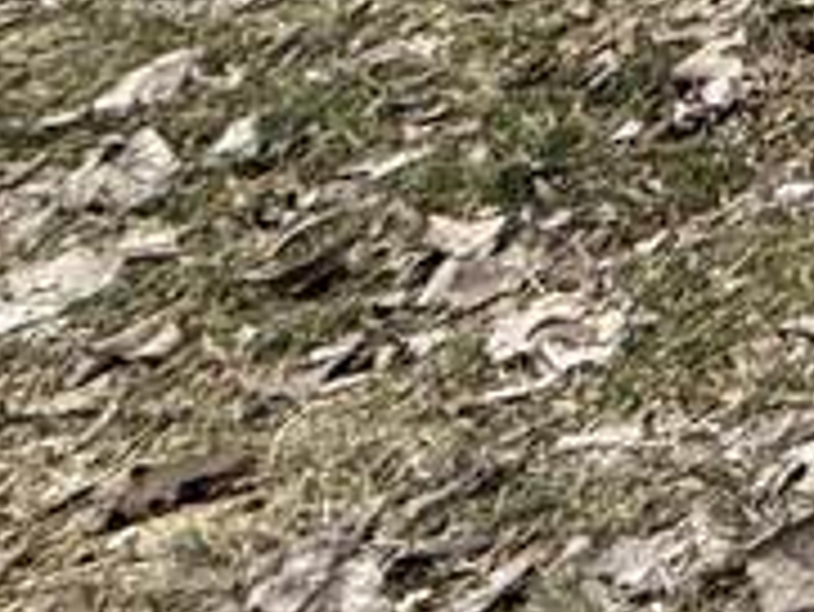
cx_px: 2653
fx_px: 2330
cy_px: -1251
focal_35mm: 99
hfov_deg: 10.4
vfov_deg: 10.4
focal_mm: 2.22
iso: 50
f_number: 2.2
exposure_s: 1/770
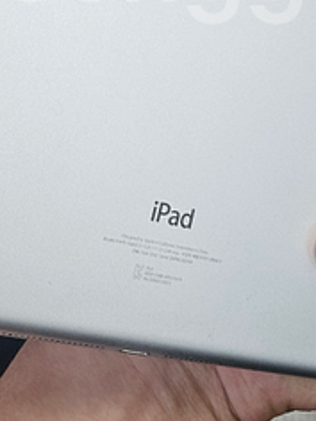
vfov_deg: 25.0
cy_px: -27
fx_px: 889
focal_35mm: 73
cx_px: 267
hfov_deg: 19.9
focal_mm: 5.4
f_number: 1.8
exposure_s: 1/120
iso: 80
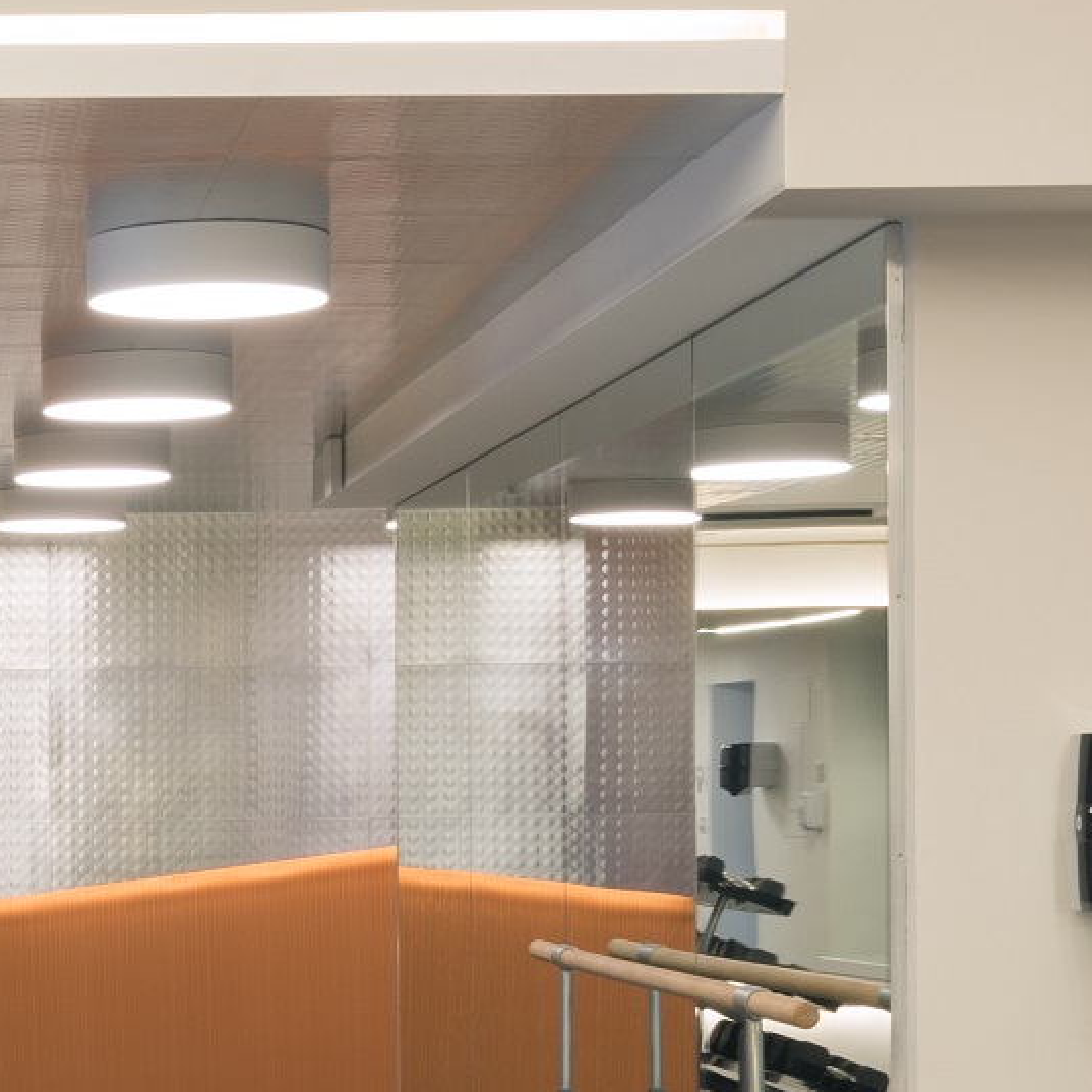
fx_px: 3533
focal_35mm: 99
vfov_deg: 17.4
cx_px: -87
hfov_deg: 17.0
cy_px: 874
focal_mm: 17
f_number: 11
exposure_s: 1/1.67
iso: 100
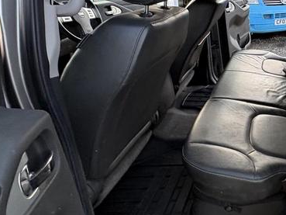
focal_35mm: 34
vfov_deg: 40.7
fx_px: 281
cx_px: 287
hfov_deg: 45.4
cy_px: 56
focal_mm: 2.22
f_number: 2.2
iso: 50
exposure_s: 1/99
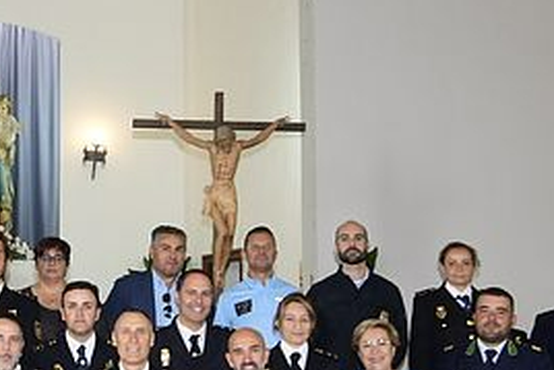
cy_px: 244
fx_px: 1170
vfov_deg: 17.9
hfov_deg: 25.5
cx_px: 23
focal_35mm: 76
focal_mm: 16
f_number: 6.3
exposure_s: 1/40
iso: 800
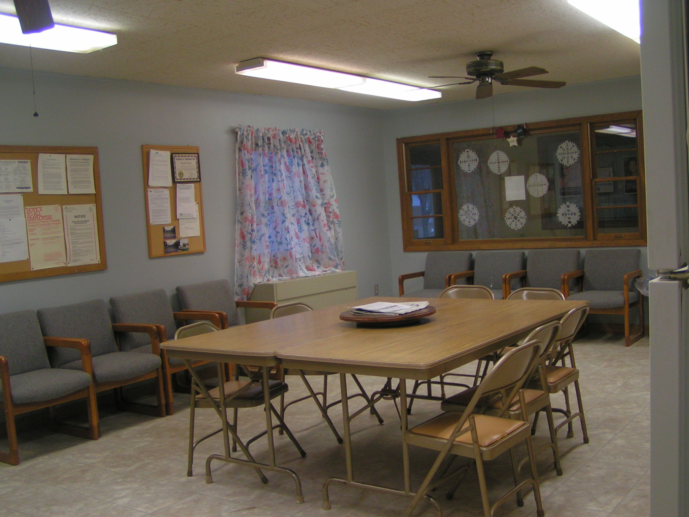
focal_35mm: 38
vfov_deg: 37.7
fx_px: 756
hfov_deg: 49.0
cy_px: 258
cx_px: 344
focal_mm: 5.8
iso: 100
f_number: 2.8
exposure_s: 1/40
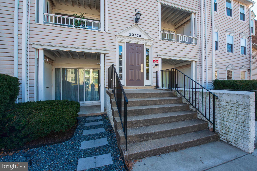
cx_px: 128
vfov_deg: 81.2
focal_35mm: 14
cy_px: 86
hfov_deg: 104.2
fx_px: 100
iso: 280
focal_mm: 14
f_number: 9
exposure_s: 1/100
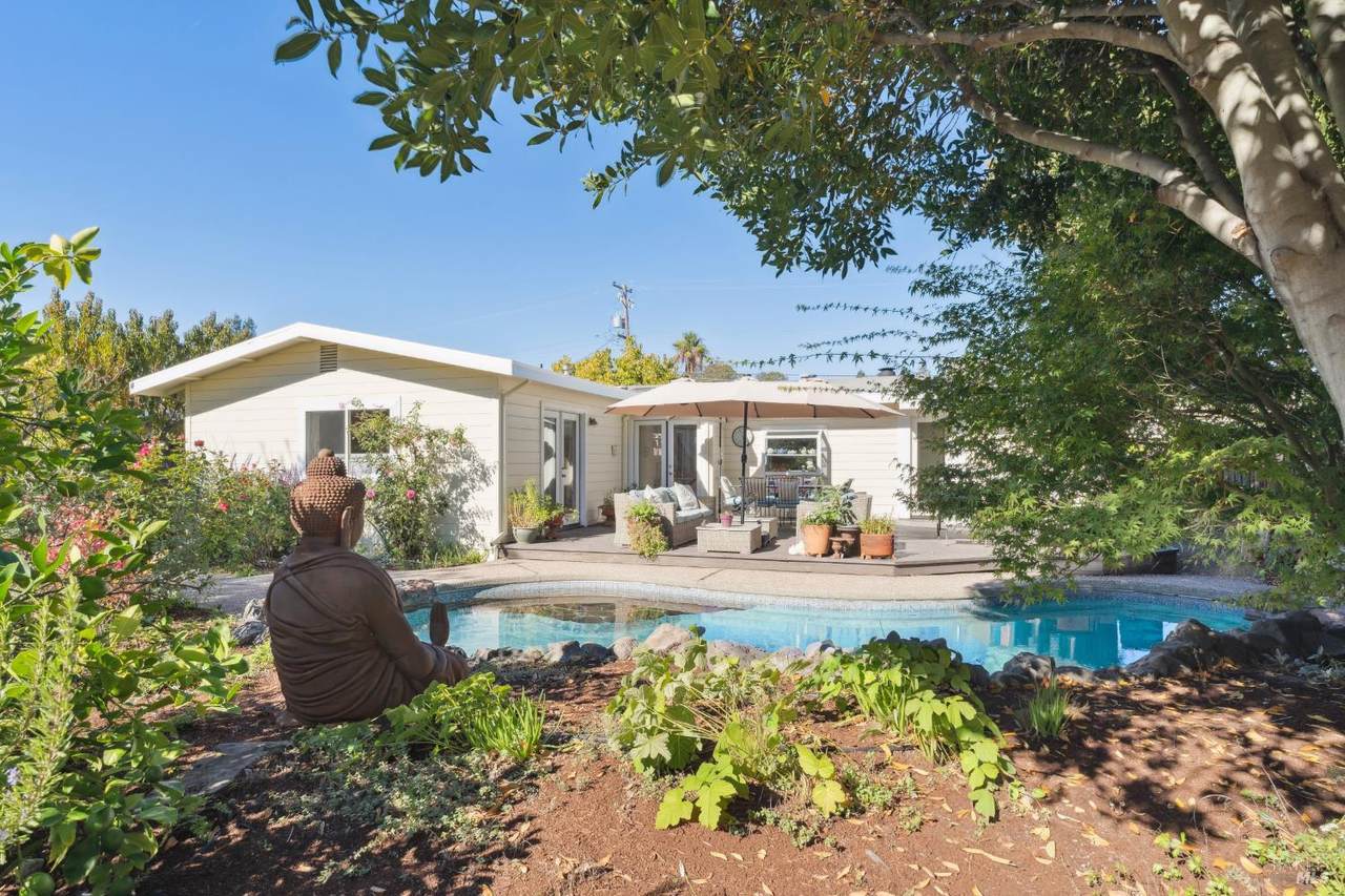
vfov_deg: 64.5
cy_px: 448
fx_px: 710
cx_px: 672
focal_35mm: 19
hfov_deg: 86.9
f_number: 11
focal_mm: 19
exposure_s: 1/320
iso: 320
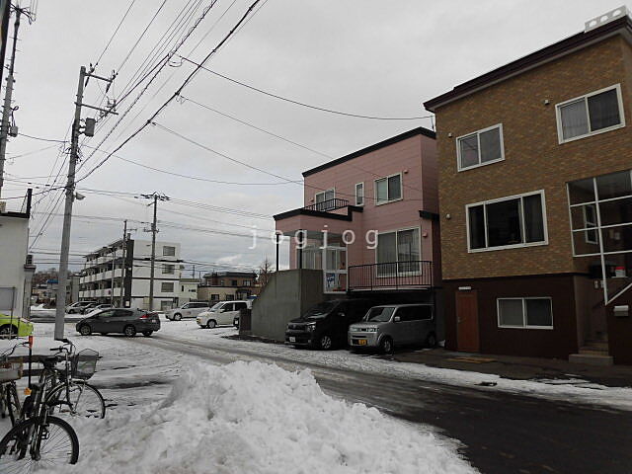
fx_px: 438
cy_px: 237
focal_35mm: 24
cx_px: 316
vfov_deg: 56.8
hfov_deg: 71.6
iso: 100
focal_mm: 4.3
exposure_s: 1/200
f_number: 7.8
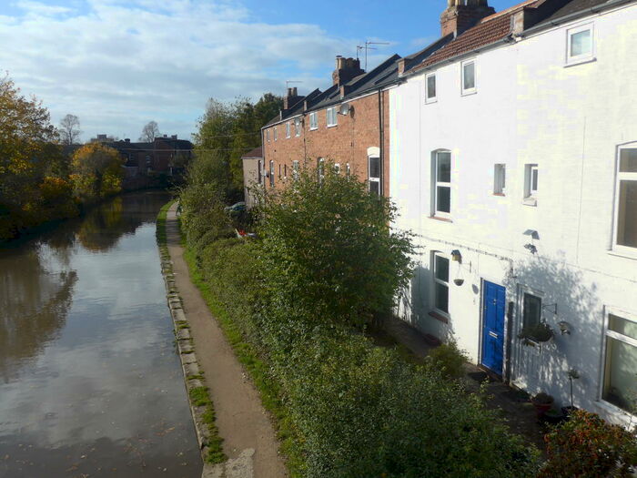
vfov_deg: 48.2
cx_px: 318
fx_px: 534
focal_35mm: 29
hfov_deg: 61.7
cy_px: 239
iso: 80
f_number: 2.8
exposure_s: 1/1600
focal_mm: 6
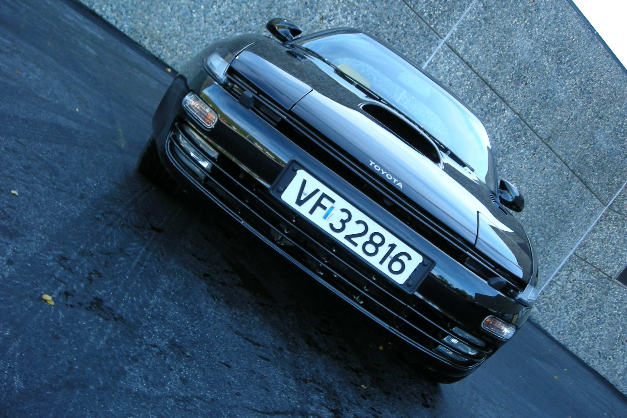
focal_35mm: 37
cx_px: 309
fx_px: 644
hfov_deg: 51.9
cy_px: 196
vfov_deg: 35.9
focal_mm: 5.7
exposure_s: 1/66.4
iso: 52
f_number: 2.8
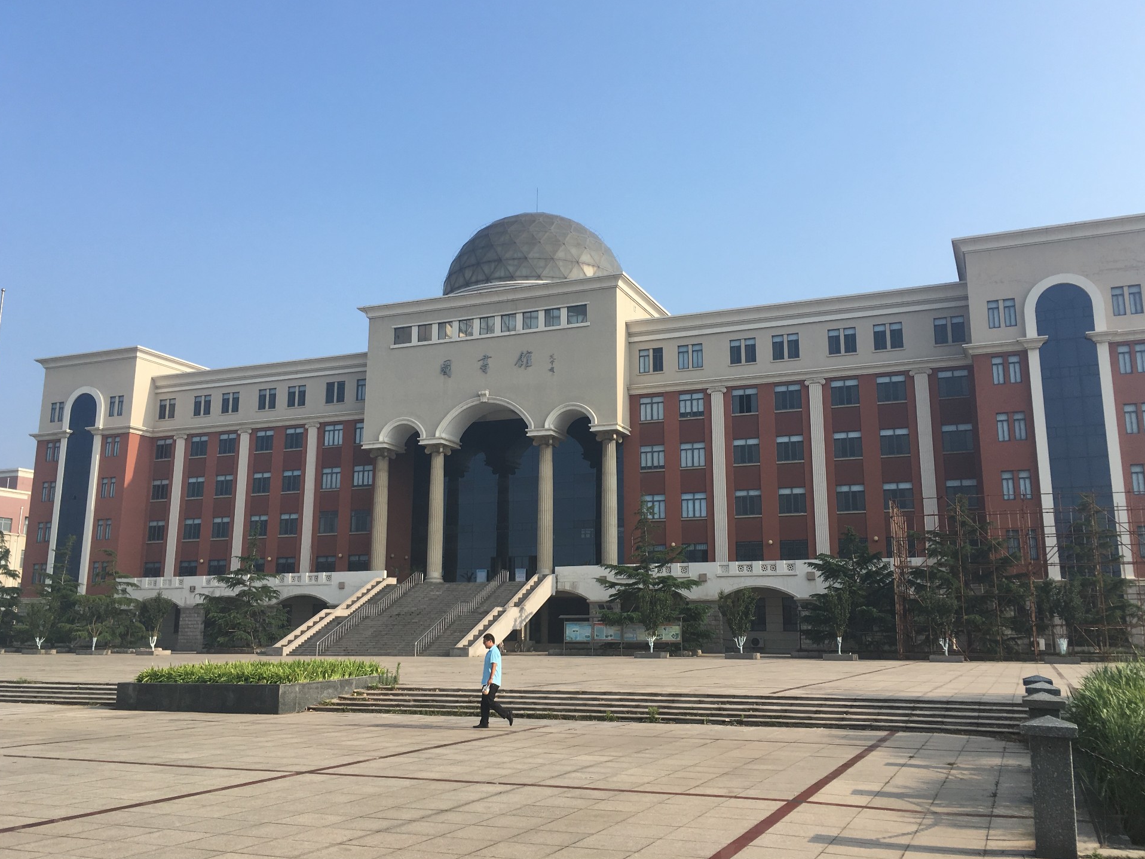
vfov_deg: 45.4
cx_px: 586
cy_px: 408
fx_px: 1025
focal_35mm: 31
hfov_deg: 58.3
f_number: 2.2
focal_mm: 4.15
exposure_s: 1/1202
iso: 25
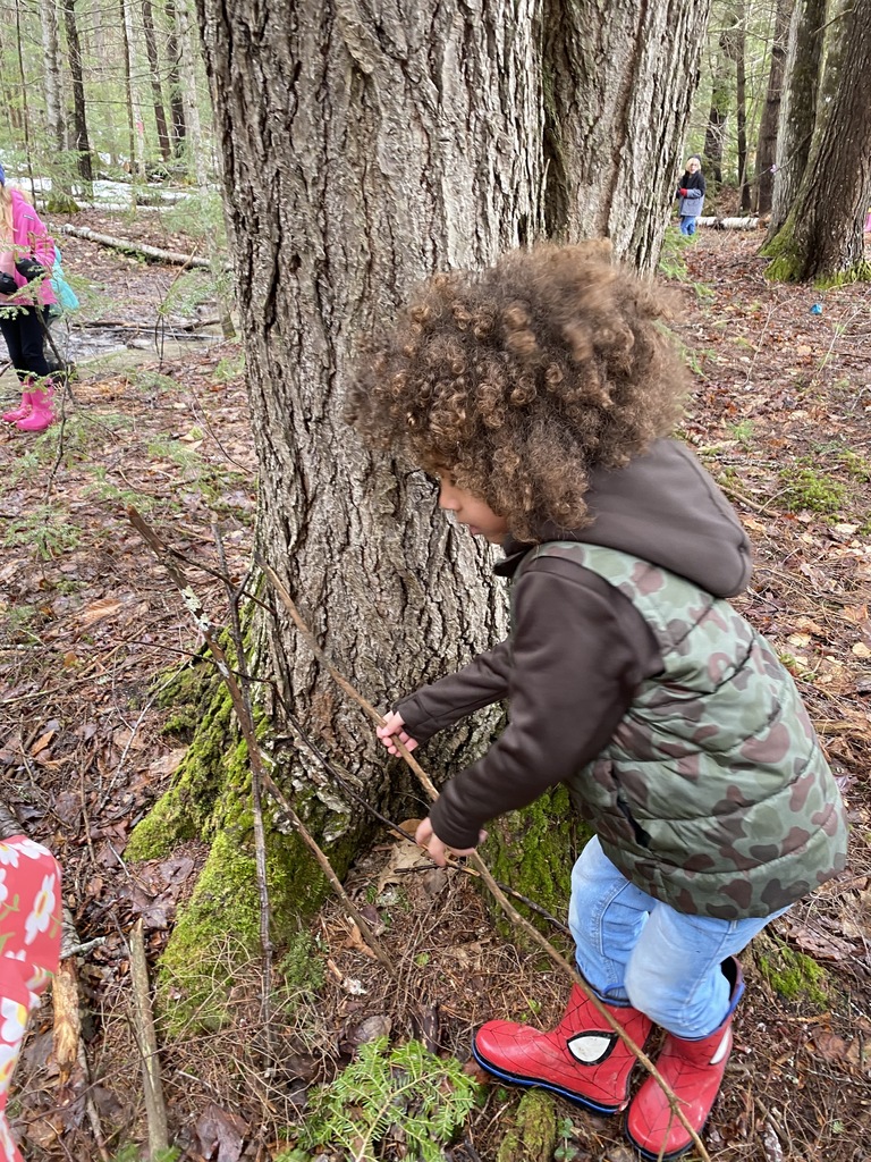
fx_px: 872
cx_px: 436
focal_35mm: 26
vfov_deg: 67.3
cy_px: 581
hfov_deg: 53.1
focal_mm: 4.25
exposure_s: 1/70
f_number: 1.8
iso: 125
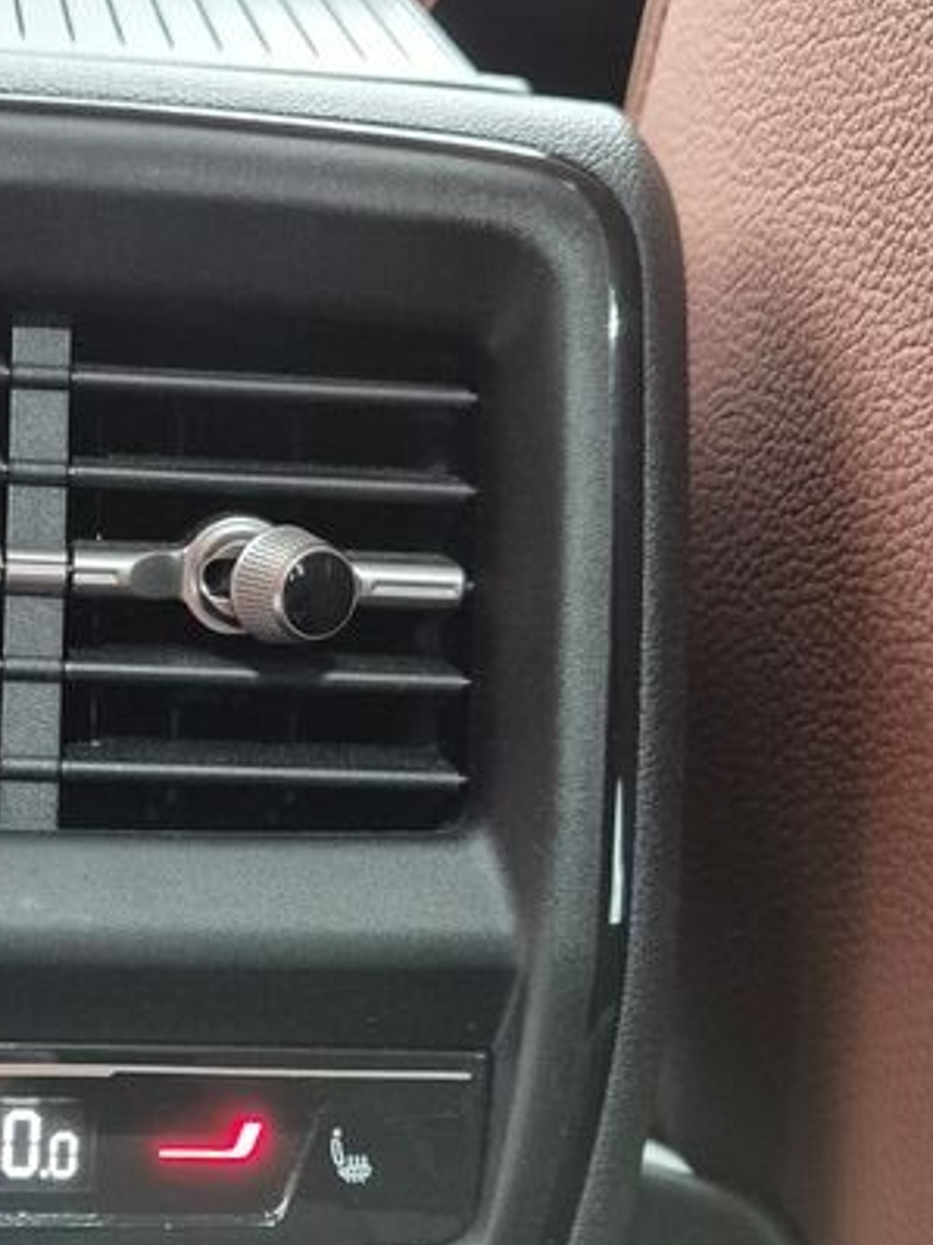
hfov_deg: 24.2
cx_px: 109
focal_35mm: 59
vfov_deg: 32.6
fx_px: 2121
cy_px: 740
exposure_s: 1/100
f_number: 1.8
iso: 1000
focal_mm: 5.4
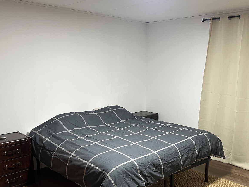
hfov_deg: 51.1
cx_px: 146
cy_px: 118
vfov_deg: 39.4
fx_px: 259
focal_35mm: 36
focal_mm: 5.7
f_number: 1.5
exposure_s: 1/50
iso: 200
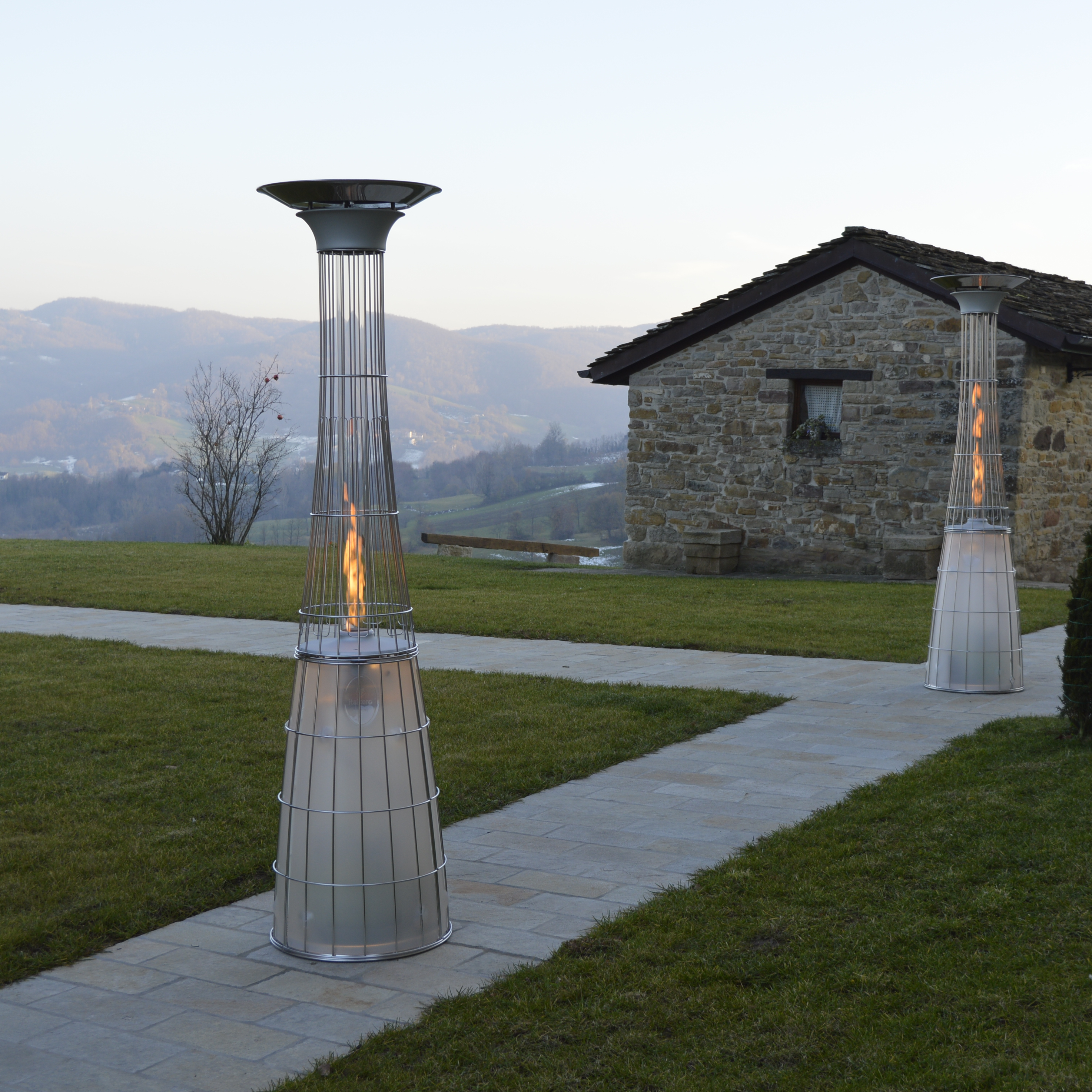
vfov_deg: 32.4
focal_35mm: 53
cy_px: 538
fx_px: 1879
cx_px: 640
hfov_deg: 32.3
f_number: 5.6
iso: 140
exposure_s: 1/125
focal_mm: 27
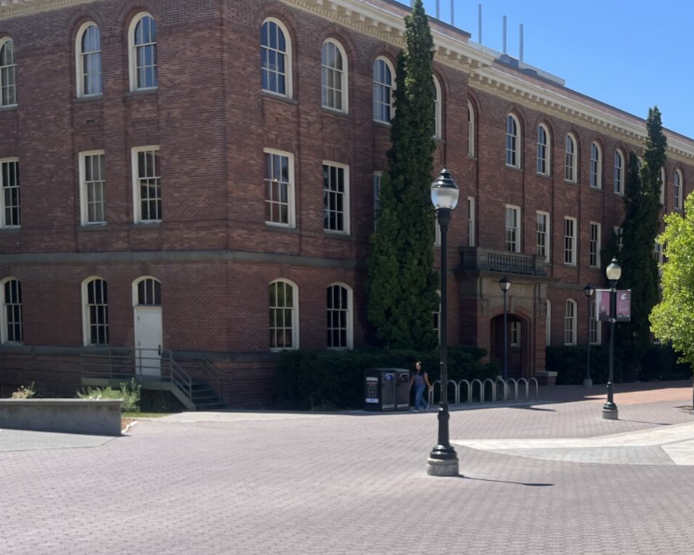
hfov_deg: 34.6
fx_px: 1048
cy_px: 424
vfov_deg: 29.2
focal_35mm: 51
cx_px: 623
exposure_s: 1/2463
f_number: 1.6
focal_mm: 5.1
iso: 50
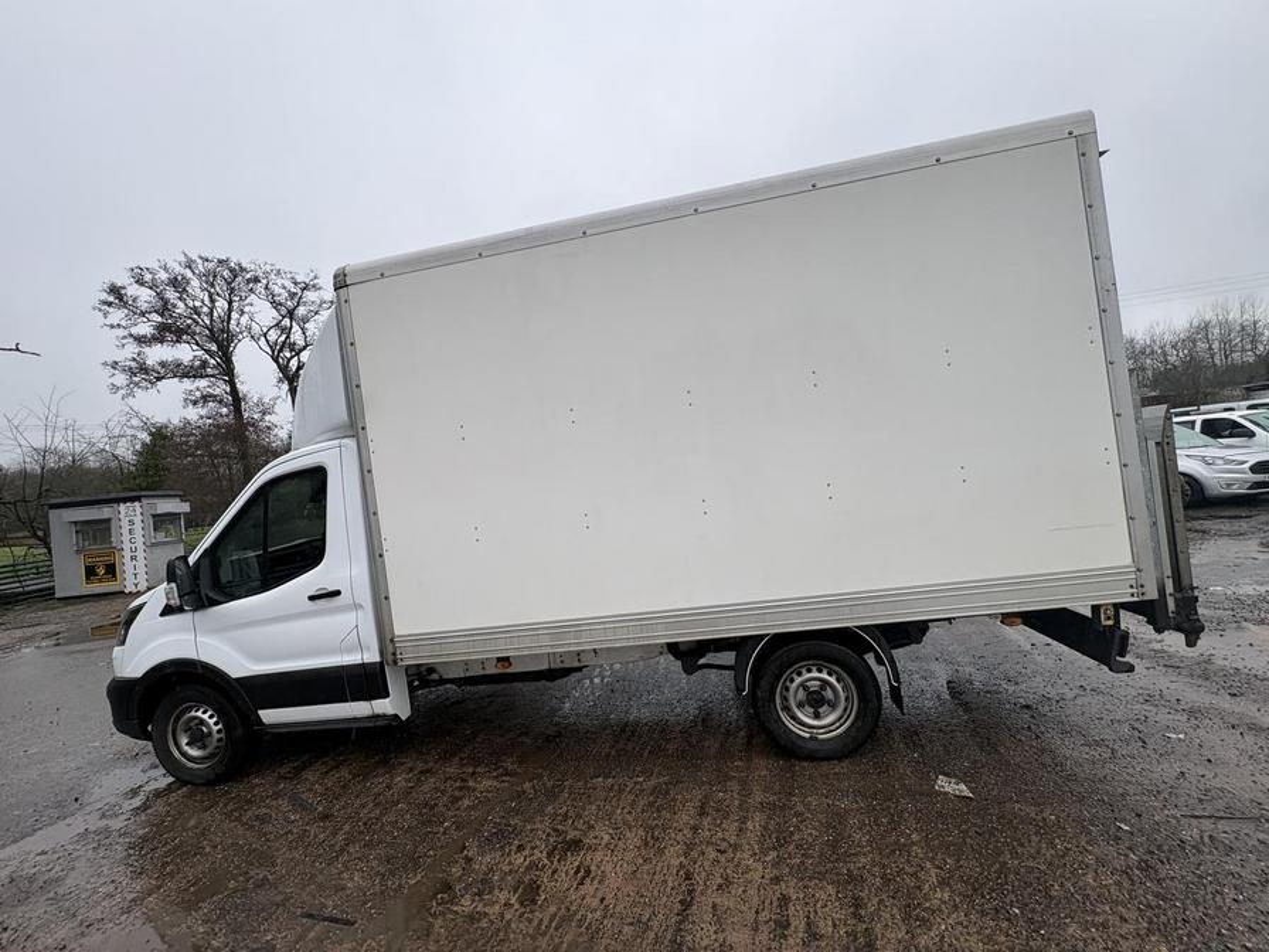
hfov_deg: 102.1
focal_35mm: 14
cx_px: 634
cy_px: 476
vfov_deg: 85.7
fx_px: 513
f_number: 2.2
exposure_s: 1/522
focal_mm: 2.22
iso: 40
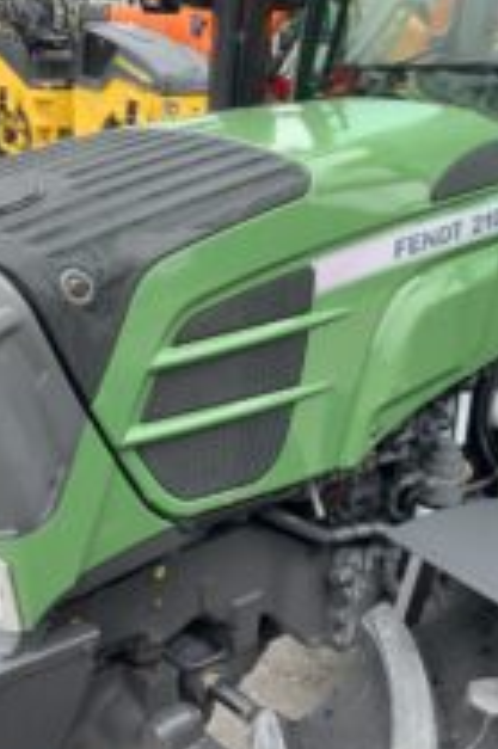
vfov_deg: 38.2
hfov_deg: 25.9
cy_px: 362
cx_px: 233
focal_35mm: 52
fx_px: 1081
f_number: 1.8
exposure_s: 1/415
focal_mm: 3
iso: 16
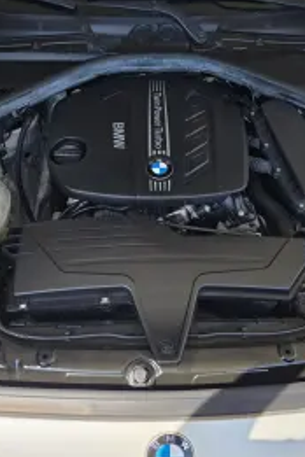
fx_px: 419
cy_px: 226
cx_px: 156
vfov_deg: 57.2
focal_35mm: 33
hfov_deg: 40.0
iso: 80
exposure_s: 1/1910
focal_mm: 6.25
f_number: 1.7
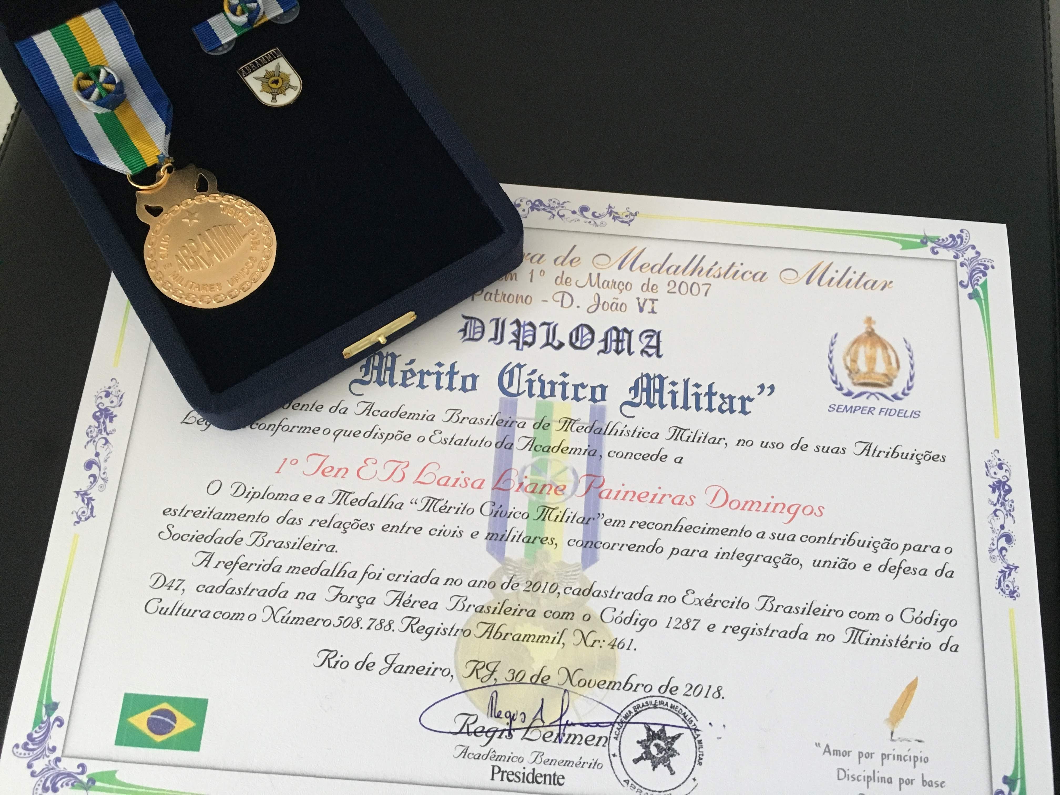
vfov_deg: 48.2
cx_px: 530
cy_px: 398
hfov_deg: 61.7
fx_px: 888
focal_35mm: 29
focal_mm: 4.15
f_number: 2.2
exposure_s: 1/24
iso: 200
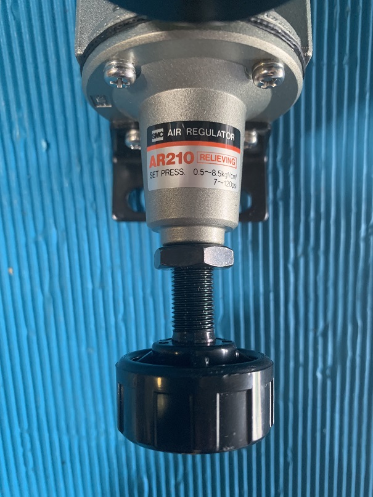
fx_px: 374
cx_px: 186
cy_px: 248
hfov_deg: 53.1
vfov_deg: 67.3
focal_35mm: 26
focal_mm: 4.25
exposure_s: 1/52
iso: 400
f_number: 1.8
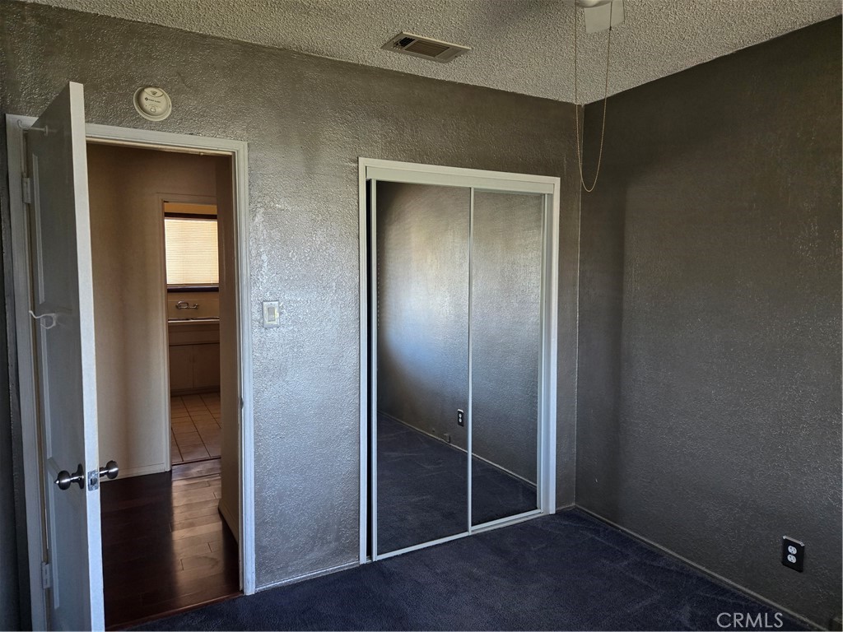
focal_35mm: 23
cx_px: 422
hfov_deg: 73.9
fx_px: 560
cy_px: 316
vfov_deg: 58.9
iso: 400
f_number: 1.8
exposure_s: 1/120
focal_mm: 5.4
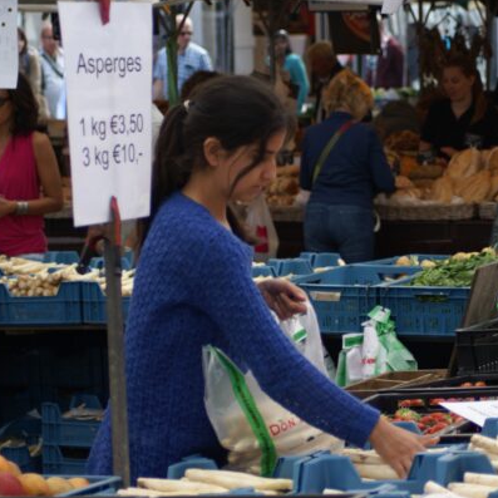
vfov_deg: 12.9
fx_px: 2197
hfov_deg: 12.9
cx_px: 265
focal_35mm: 135
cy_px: 247
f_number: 4
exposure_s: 1/125
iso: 100
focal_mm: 70
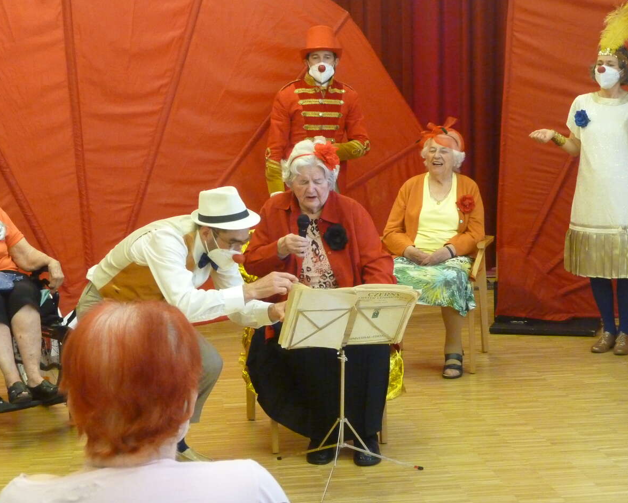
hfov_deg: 27.5
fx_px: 1283
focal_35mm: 69
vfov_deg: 22.2
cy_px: 252
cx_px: 297
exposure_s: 1/60
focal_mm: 11.8
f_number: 4.8
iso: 800
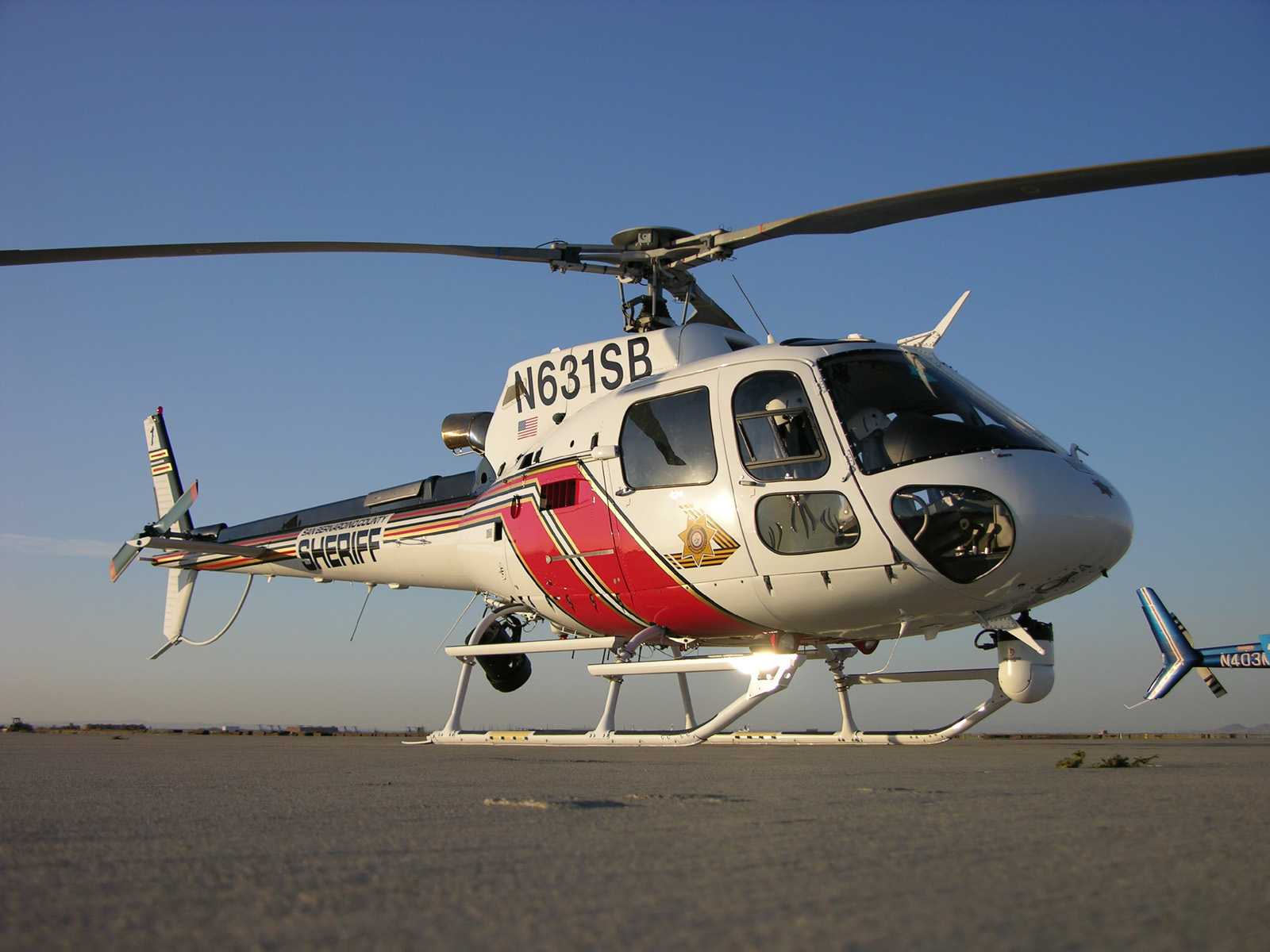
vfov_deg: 13.8
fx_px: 3926
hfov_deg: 18.4
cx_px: 635
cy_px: 476
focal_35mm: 107
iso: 50
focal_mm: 10.7
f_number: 2.9
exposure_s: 1/772
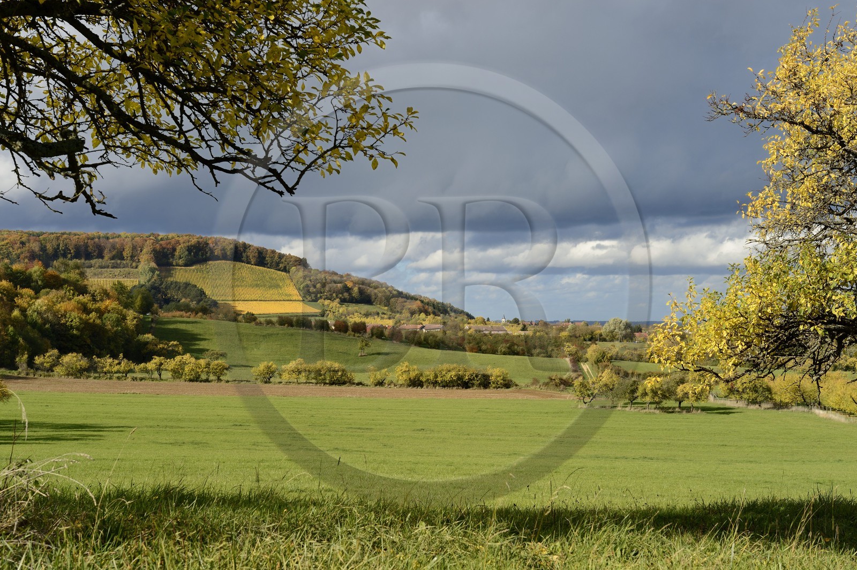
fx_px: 1237
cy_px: 285
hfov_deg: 38.2
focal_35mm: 52
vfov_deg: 25.9
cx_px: 428
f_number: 11
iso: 200
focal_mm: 52
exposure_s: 1/250
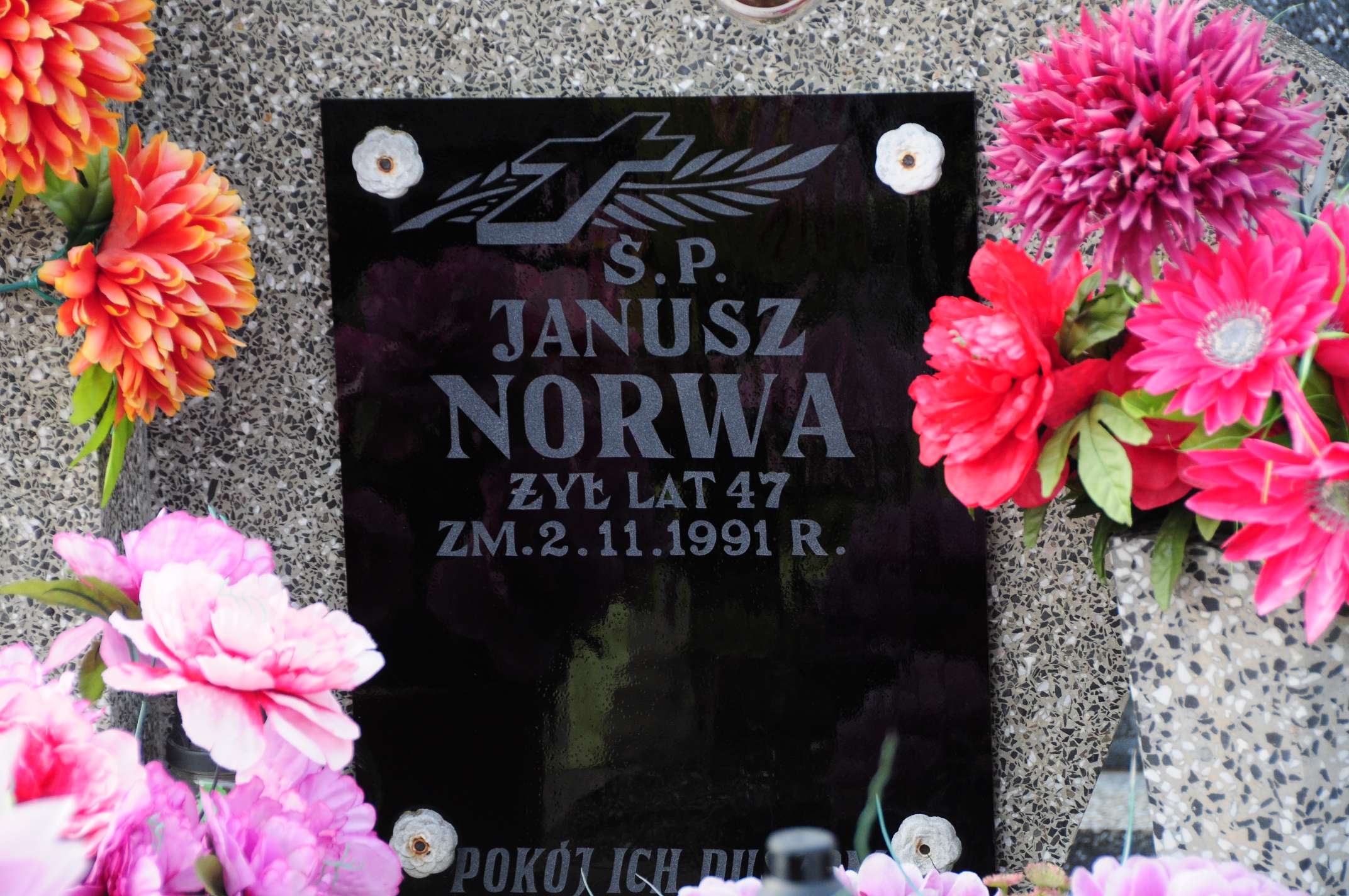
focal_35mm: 168
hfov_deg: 12.2
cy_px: 448
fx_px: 6288
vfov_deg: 8.2
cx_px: 674
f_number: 7.1
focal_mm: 112
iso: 500
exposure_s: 1/250
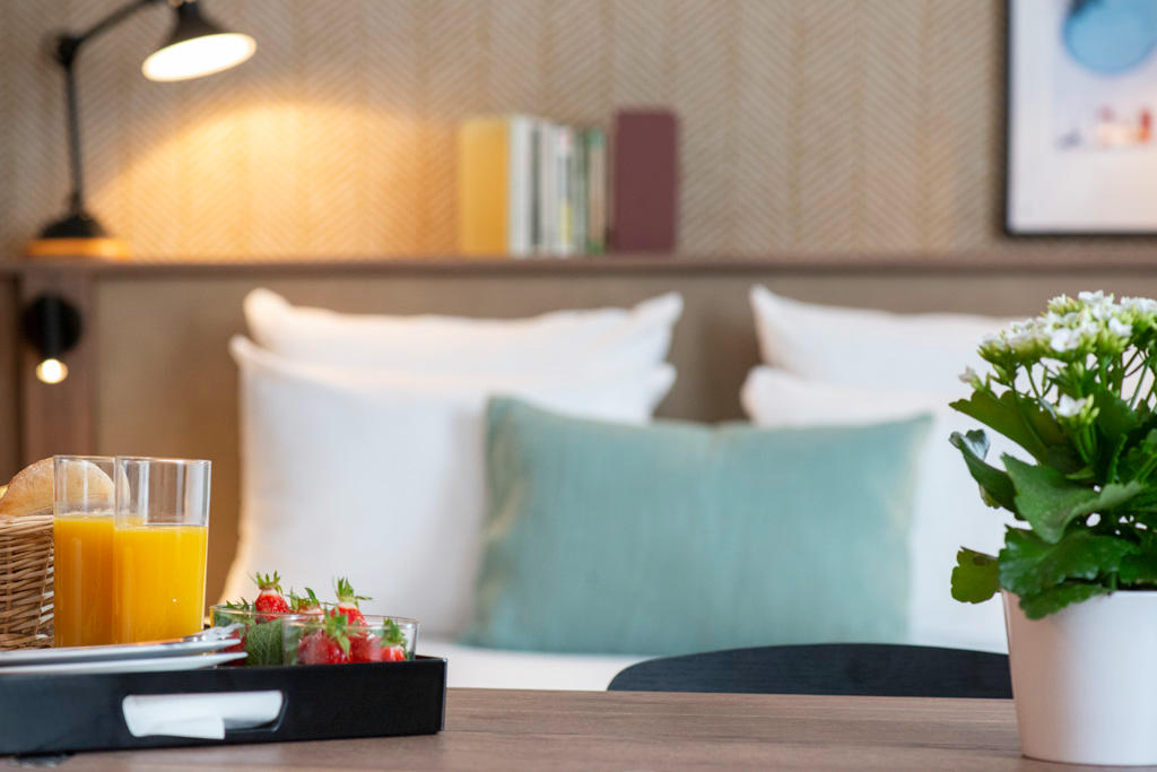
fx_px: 3375
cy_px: 386
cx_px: 578
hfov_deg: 19.5
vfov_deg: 13.0
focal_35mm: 105
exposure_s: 1/160
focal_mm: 105
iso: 3200
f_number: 7.1
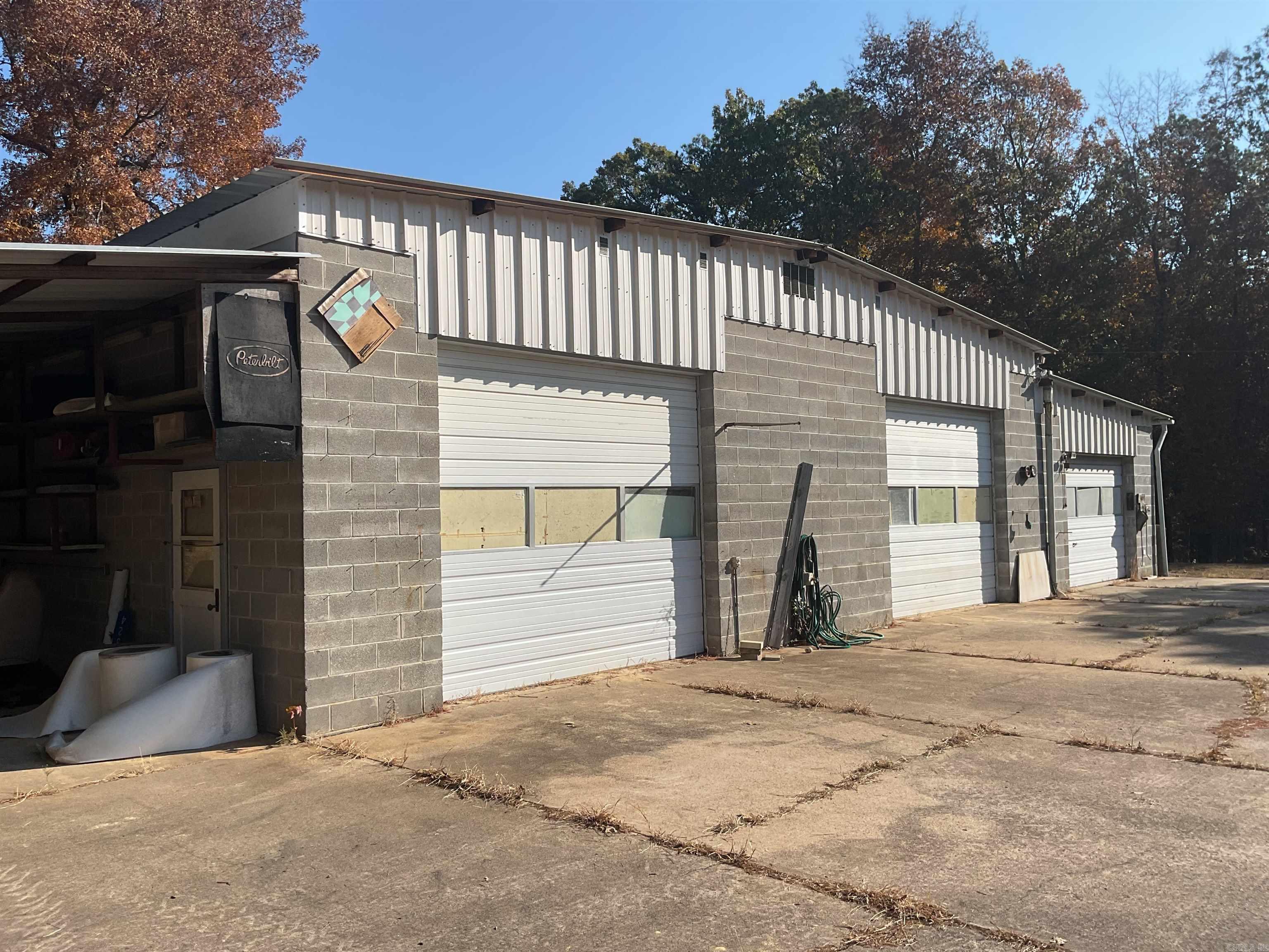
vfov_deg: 48.2
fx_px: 1063
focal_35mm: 29
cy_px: 476
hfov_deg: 61.7
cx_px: 634
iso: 16
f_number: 1.8
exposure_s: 1/2227
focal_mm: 3
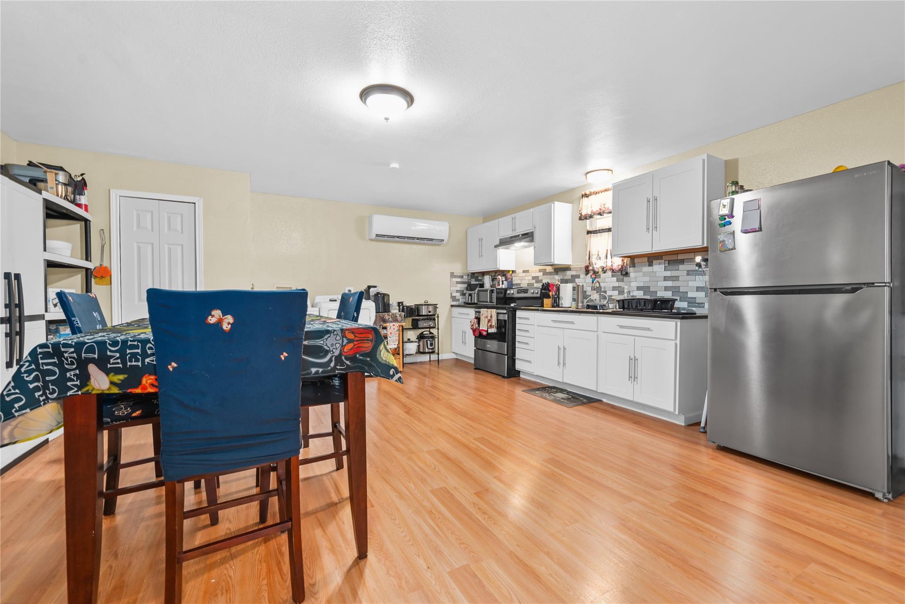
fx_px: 352
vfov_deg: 81.2
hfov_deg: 104.2
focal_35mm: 14
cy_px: 302
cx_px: 452
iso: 400
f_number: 8
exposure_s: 1/1.67
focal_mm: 14
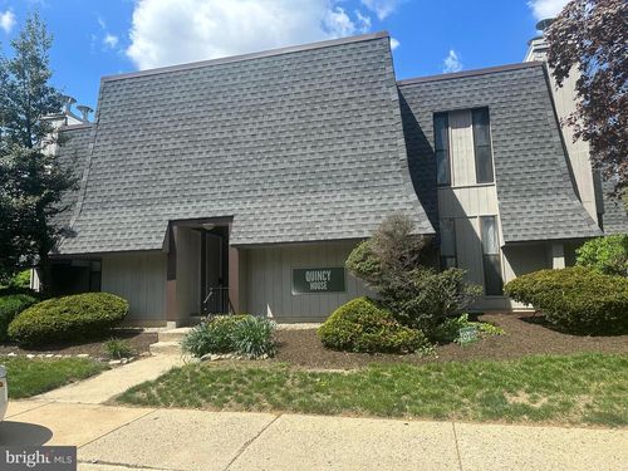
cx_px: 314
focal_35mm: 24
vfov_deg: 56.8
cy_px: 236
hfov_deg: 71.6
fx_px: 435
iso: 80
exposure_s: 1/3472
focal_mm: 6.86
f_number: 1.78
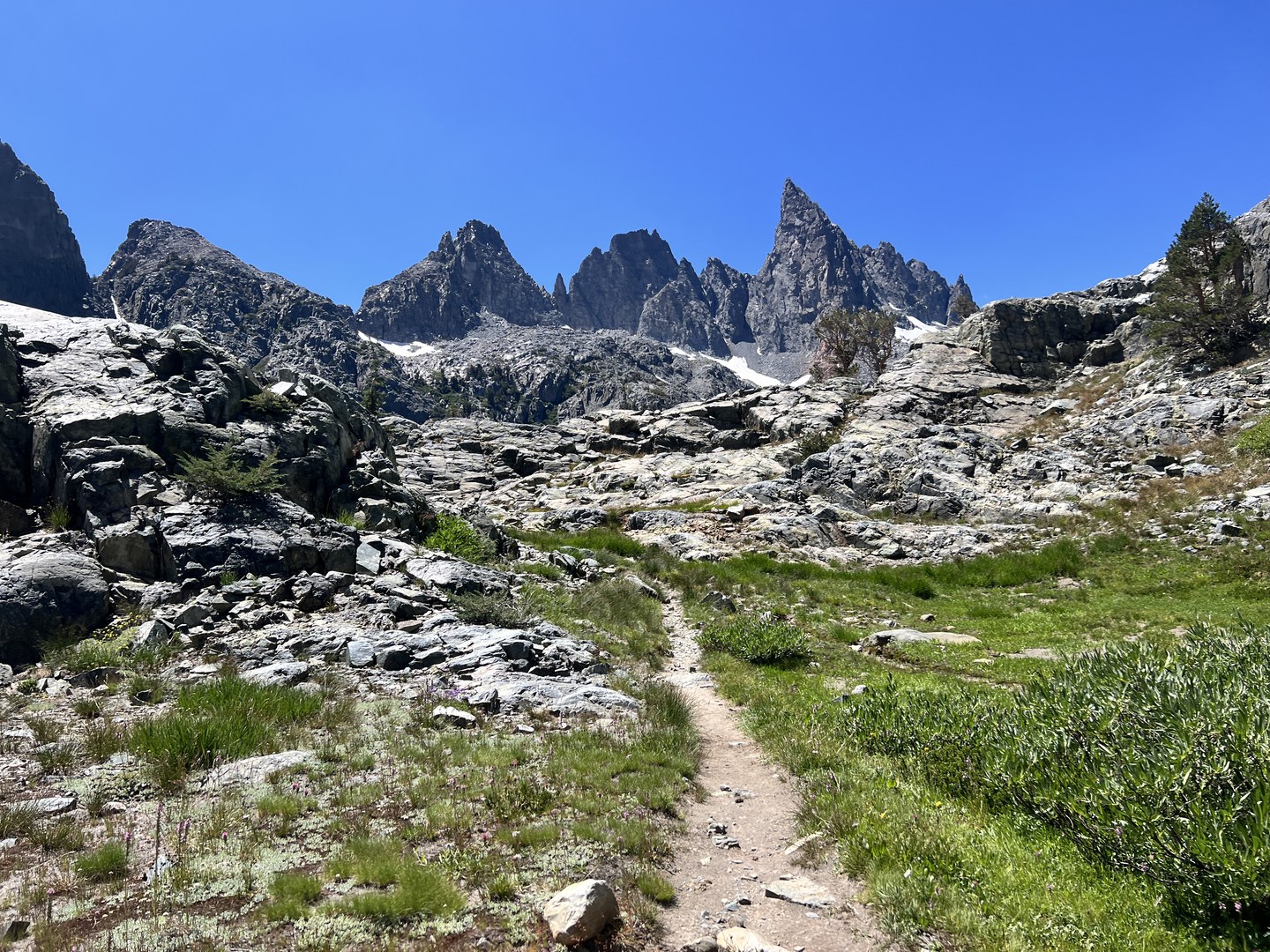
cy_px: 476
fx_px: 954
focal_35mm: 26
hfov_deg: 67.3
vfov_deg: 53.1
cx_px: 635
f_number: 1.5
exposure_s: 1/3257
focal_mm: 5.7
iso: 50
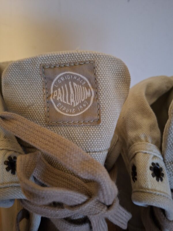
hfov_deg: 58.9
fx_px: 153
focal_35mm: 23
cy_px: 116
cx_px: 86
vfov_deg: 73.9
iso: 1250
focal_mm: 5.54
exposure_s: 1/20
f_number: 1.8
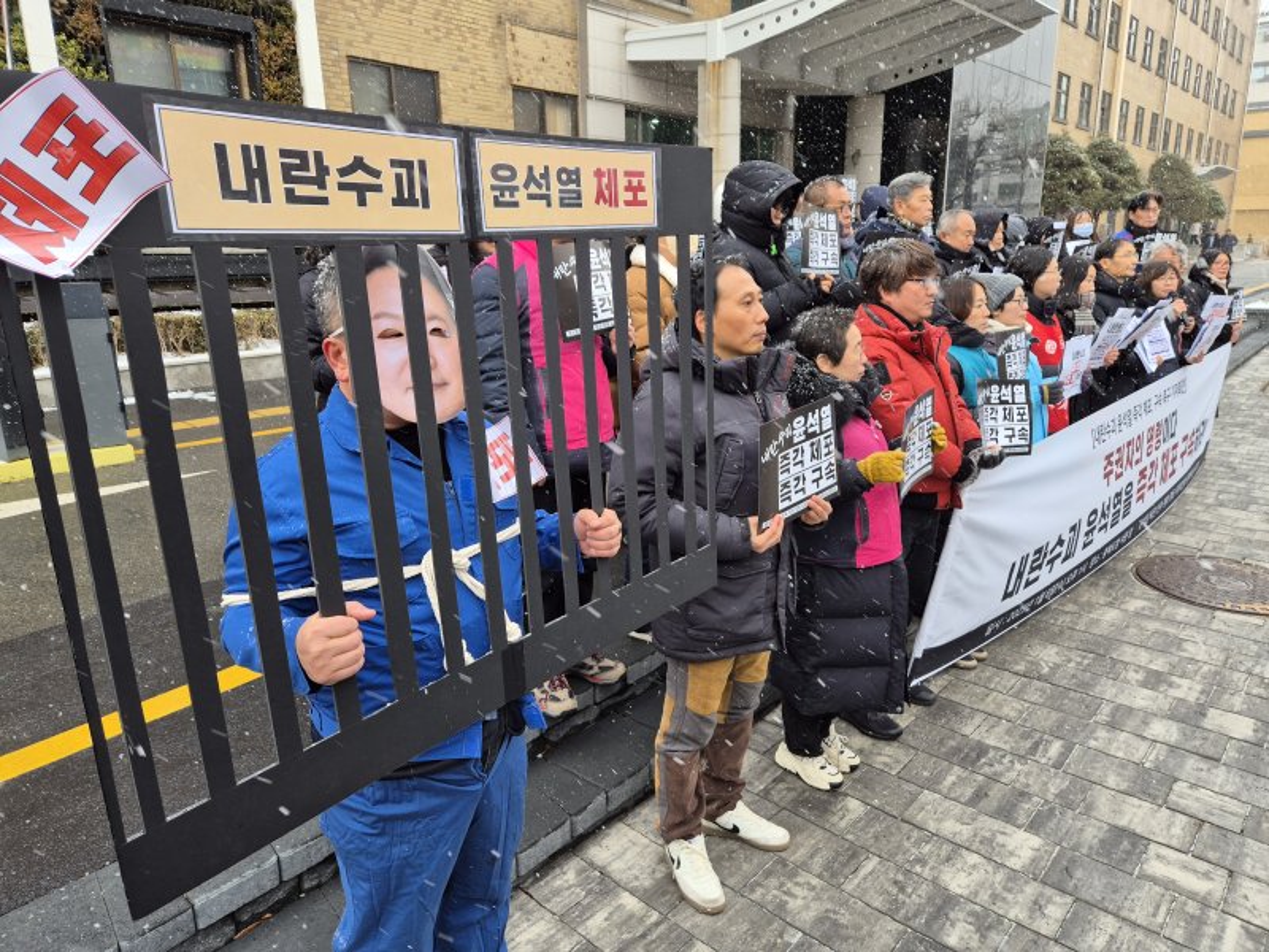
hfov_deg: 73.9
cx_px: 634
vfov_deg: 58.9
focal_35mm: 23
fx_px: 843
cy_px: 476
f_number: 1.8
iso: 32
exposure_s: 1/180
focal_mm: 5.4
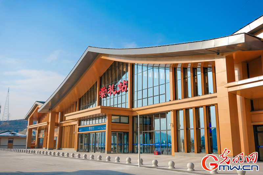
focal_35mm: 33
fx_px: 241
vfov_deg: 40.0
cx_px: 132
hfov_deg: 57.2
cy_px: 88
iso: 100
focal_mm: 22.3
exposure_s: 1/850
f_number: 4
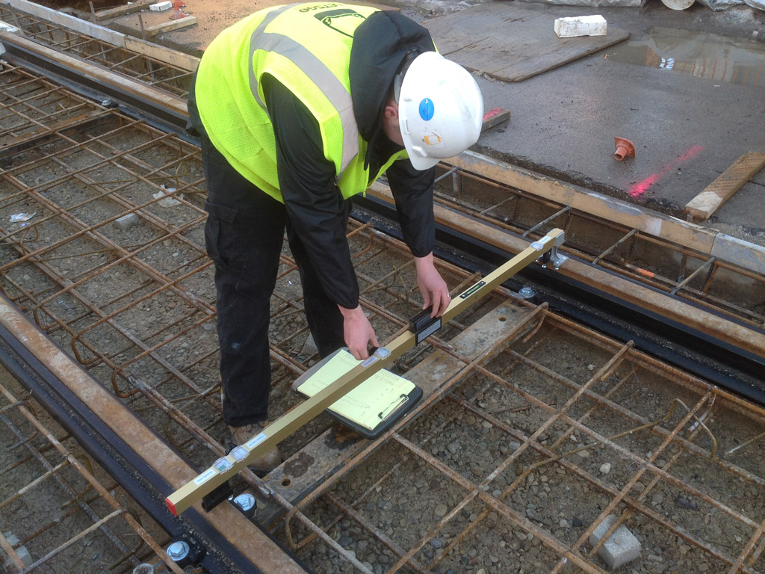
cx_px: 382
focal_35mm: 35
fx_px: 773
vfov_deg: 40.7
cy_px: 287
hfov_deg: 52.6
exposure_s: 1/120
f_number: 2.4
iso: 64
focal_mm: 4.28
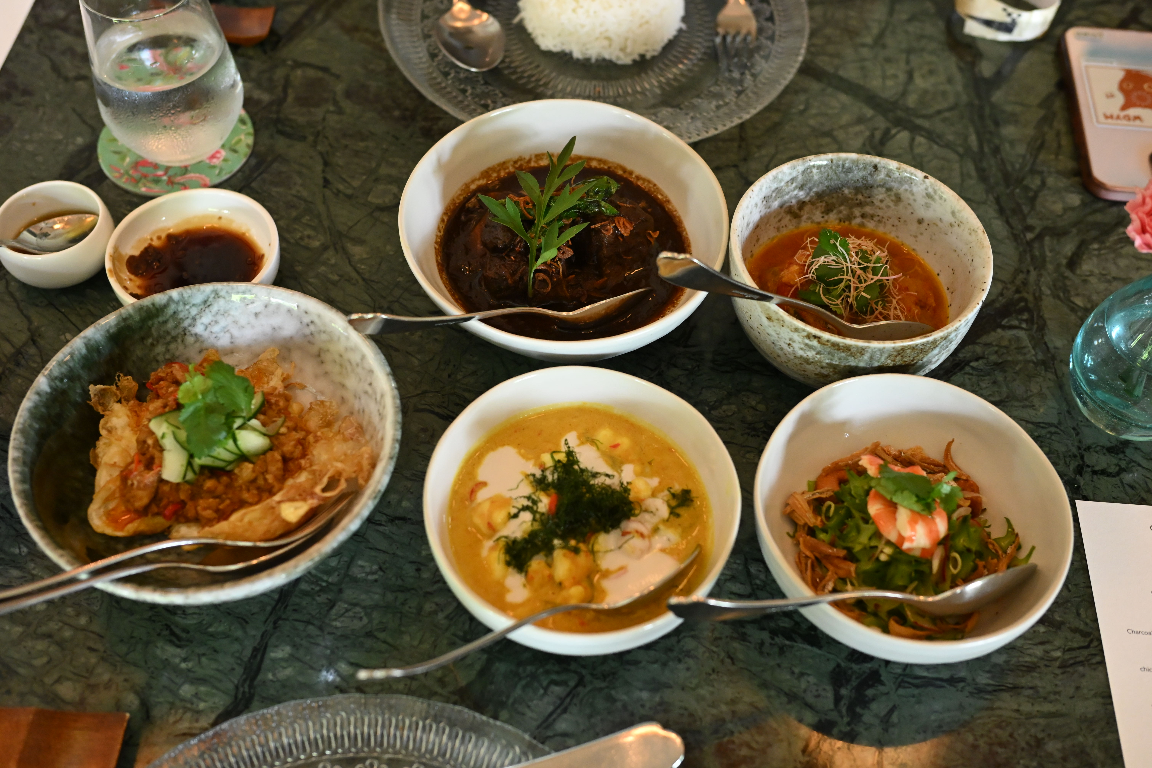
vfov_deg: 33.4
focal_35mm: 40
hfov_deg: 48.5
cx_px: 576
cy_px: 384
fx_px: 1280
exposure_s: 1/100
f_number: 4
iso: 5000
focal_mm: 40
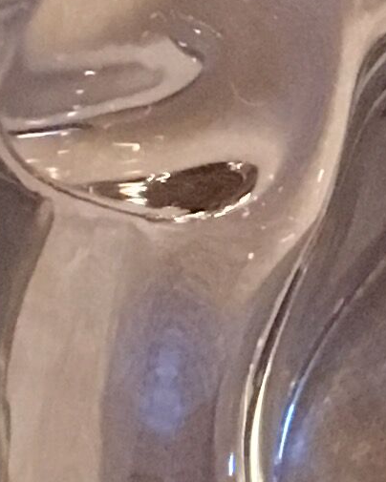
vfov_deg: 8.5
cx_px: 468
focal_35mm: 226
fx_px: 3227
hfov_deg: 6.8
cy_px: 329
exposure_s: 1/17
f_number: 2.2
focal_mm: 4.15
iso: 400
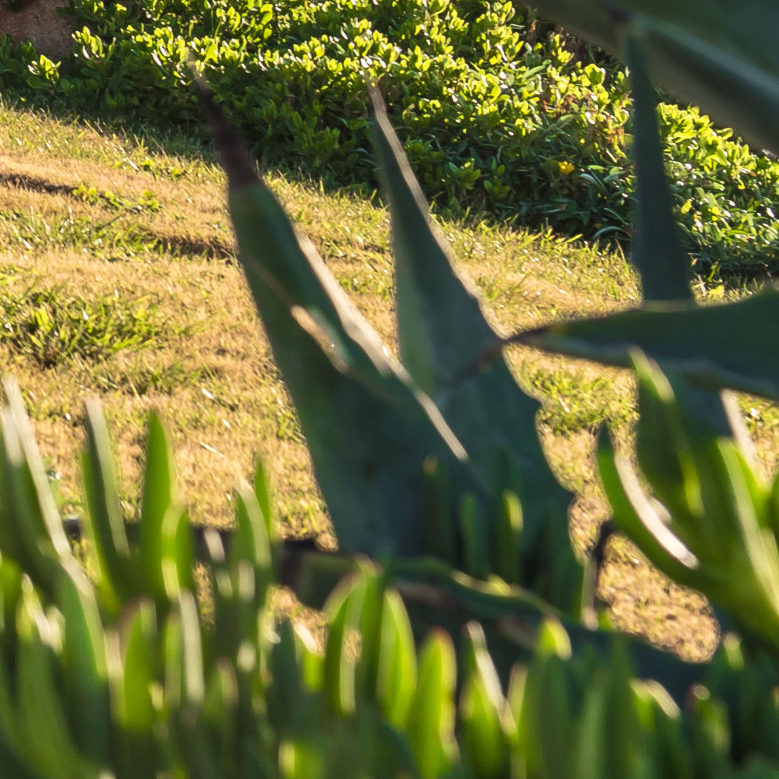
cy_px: -266
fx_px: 4787
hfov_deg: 9.0
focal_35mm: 188
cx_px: -552
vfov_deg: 9.1
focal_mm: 45
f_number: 7.1
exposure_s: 1/200
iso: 100
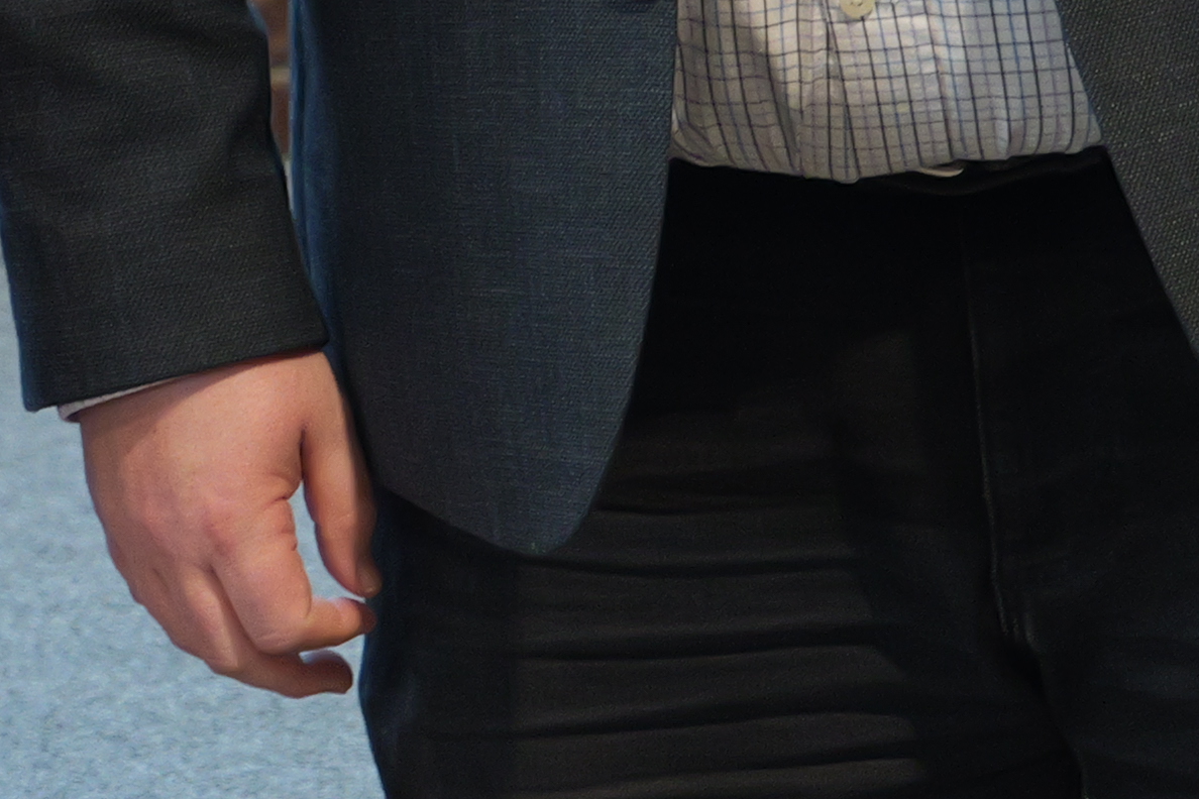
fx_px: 9591
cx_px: -969
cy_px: -727
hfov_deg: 7.0
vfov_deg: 4.7
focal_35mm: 288
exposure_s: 1/60
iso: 2000
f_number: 4
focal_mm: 57
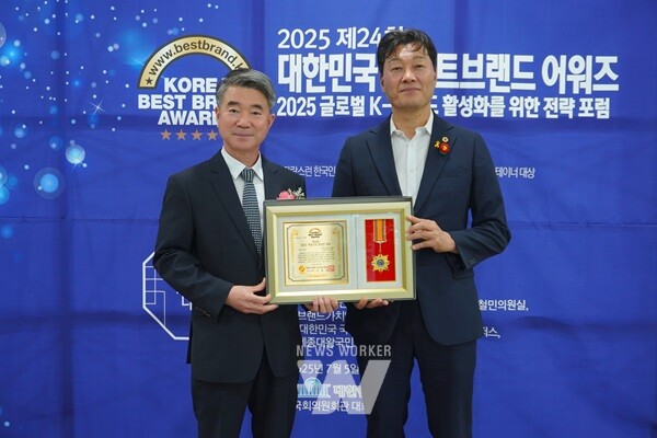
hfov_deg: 47.9
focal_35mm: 40
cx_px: 328
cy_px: 219
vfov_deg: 33.0
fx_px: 739
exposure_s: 1/50
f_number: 4.5
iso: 500
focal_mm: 27
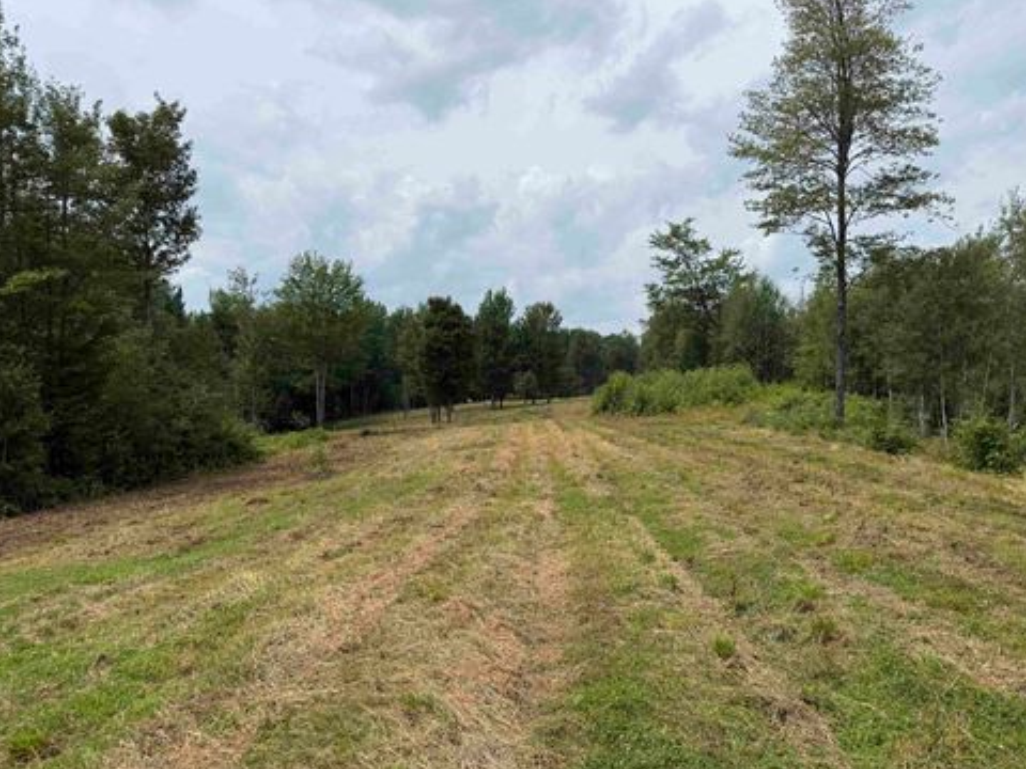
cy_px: 394
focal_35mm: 25
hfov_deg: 69.4
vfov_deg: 54.9
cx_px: 517
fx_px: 741
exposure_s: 1/6173
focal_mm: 6.76
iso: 80
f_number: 1.78
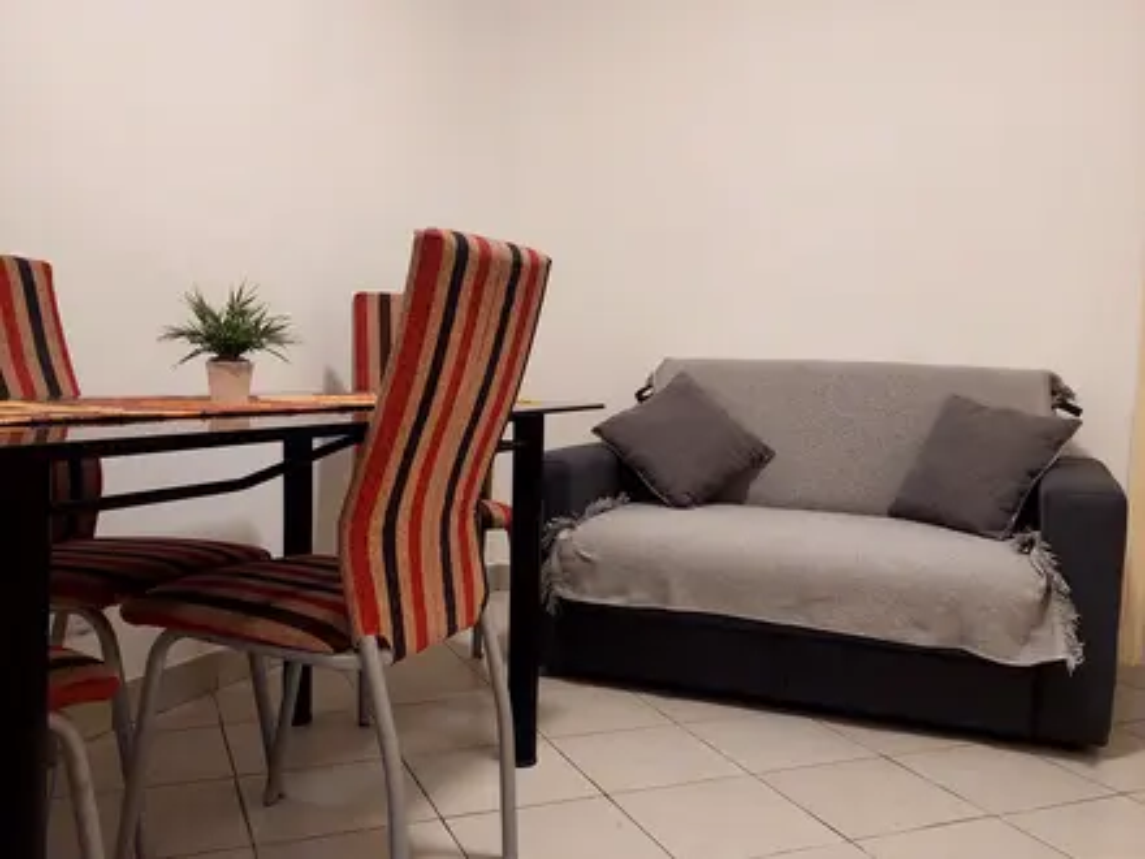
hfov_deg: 71.6
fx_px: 794
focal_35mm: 24
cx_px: 572
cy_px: 430
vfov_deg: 56.8
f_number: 1.8
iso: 250
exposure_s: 1/50
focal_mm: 5.23
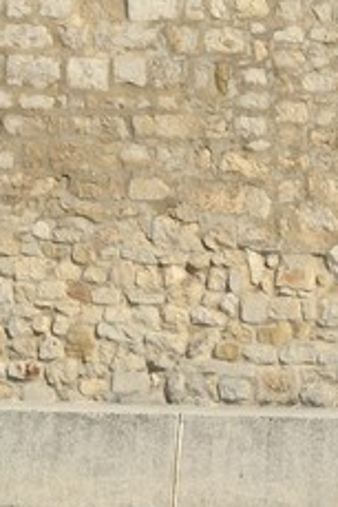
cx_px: -389
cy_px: -921
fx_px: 6876
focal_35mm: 489
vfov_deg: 4.1
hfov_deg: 2.8
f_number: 16
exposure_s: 1/250
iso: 200
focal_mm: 70
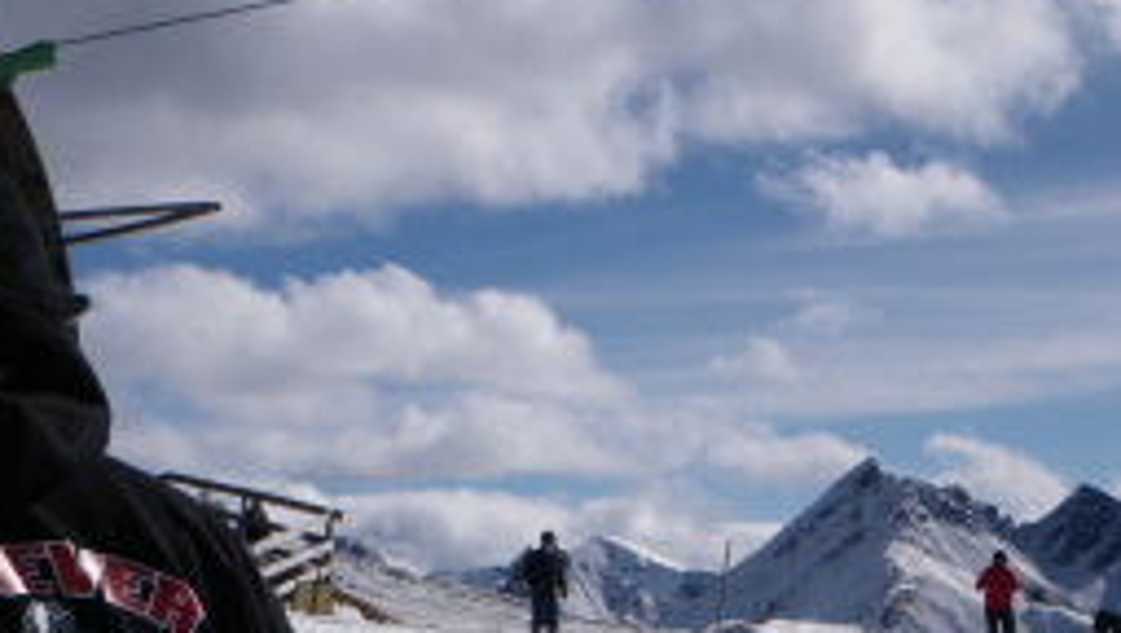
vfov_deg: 13.8
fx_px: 2559
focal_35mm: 86
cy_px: 690
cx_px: 497
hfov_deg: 24.7
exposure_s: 1/1250
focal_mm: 7.5
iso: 64
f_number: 5
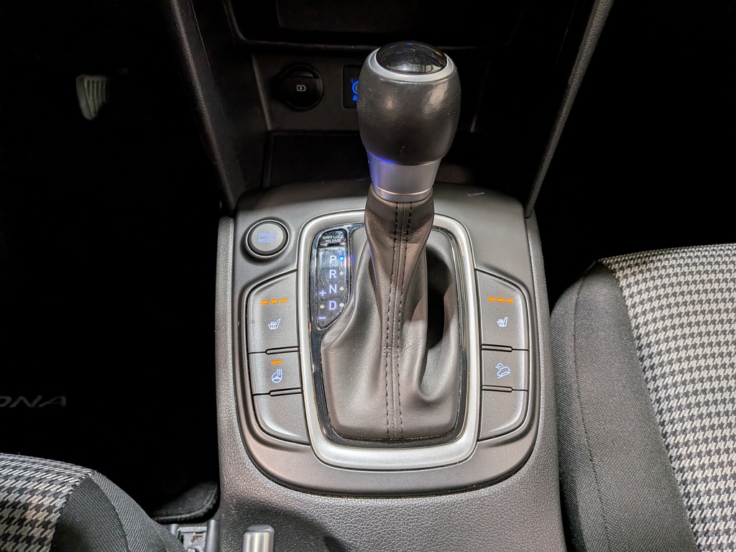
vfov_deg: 56.8
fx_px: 510
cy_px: 276
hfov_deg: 71.6
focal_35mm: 24
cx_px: 368
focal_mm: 4.53
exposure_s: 1/102
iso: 26
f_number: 1.7
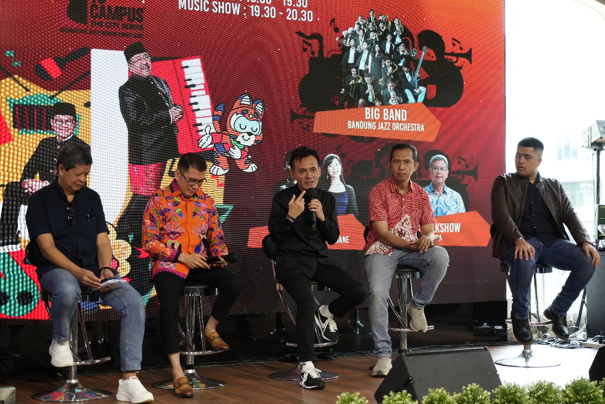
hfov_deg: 31.0
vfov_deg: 20.9
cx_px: 302
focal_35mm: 65
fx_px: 1092
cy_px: 202
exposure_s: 1/100
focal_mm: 65
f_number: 4
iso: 1000
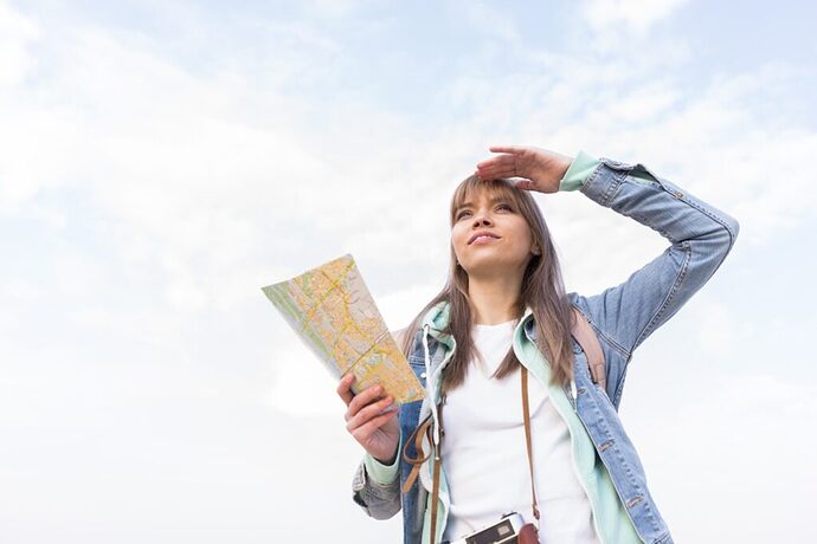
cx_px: 408
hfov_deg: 61.9
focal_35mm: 30
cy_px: 272
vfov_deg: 43.6
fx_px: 681
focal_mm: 30
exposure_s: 1/320
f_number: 3.5
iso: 160
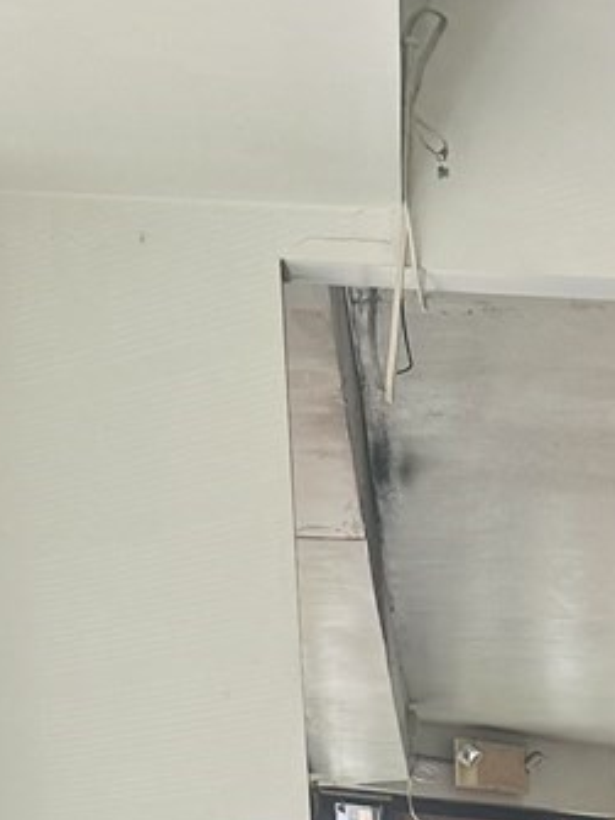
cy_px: 1559
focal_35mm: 110
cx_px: 956
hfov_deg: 12.7
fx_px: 2607
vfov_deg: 15.1
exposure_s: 1/279
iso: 80
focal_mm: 6.86
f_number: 1.78
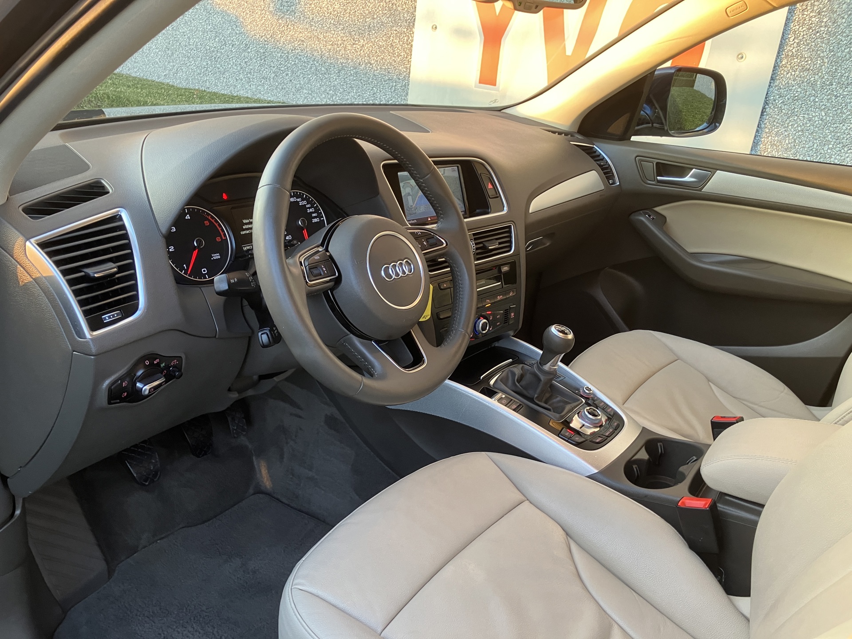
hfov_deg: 63.4
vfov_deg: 49.7
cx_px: 426
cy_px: 320
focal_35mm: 28
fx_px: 689
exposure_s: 1/60
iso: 100
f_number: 1.8
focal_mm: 3.99
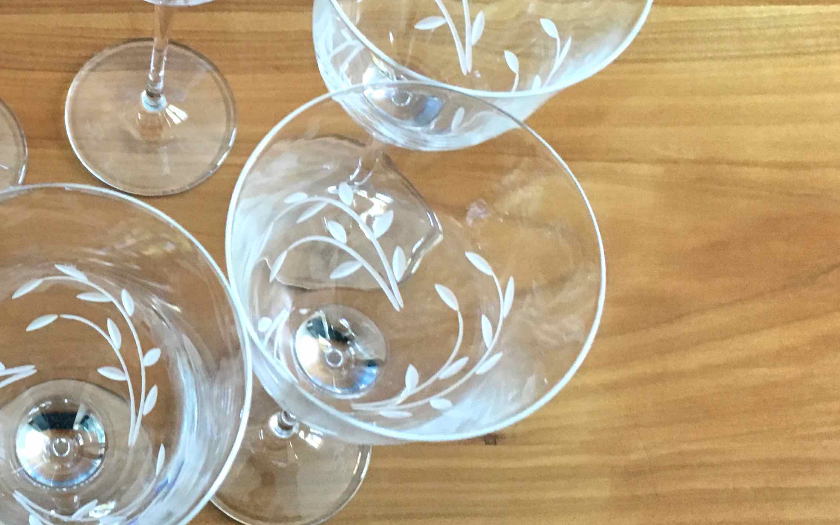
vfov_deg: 23.0
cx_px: 119
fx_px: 1282
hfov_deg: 34.7
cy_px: 164
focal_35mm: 56
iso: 200
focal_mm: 4.15
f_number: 2.2
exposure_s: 1/20
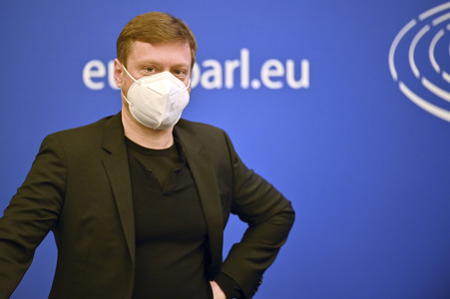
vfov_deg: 6.9
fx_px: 2498
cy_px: 150
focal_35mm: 200
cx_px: 225
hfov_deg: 10.3
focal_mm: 200
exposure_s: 1/160
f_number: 2.8
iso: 640
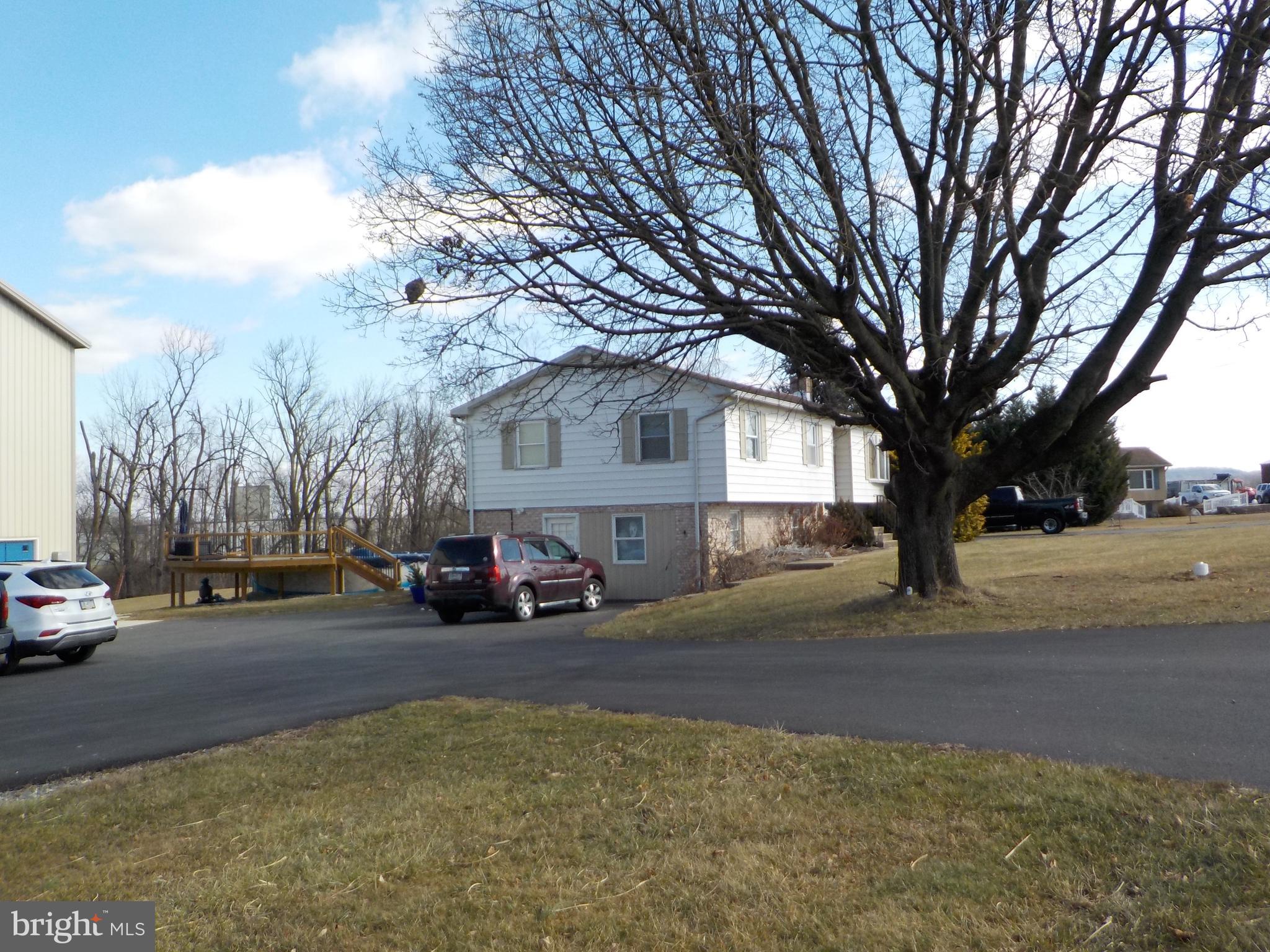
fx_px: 1101
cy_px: 476
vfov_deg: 46.8
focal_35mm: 30
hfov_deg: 60.0
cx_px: 635
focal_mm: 4.1
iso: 125
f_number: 3.3
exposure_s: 1/640
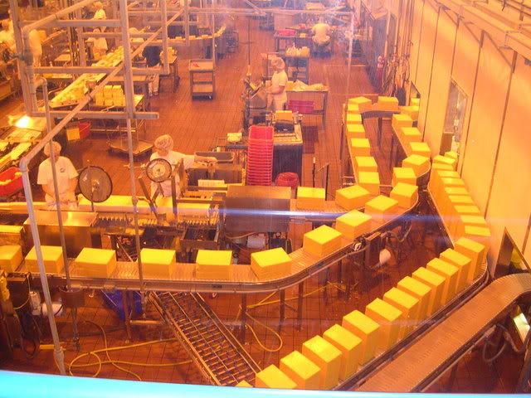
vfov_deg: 37.7
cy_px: 199
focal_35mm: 38
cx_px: 266
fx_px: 583
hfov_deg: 49.0
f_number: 2.8
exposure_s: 1/29.1
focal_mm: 5.8
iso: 400
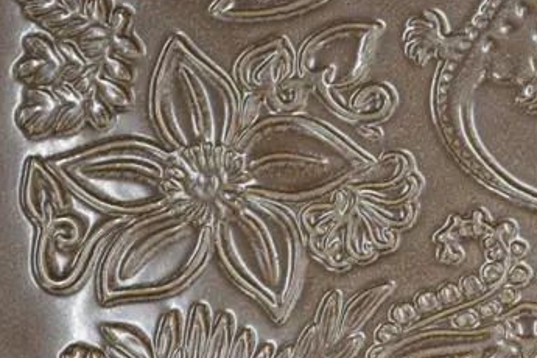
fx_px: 2789
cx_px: 746
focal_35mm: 187
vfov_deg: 7.3
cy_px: 360
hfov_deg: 10.7
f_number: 5.3
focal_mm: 42
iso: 400
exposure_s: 1/80
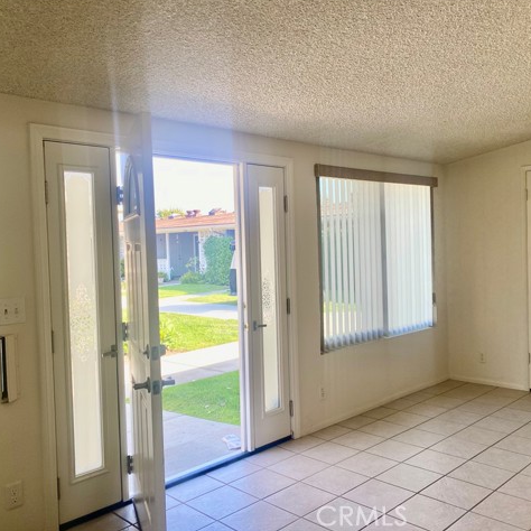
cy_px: 263
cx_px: 295
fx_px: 538
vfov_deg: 52.5
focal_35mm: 31
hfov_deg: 52.4
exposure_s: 1/161
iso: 32
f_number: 1.8
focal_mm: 4.25
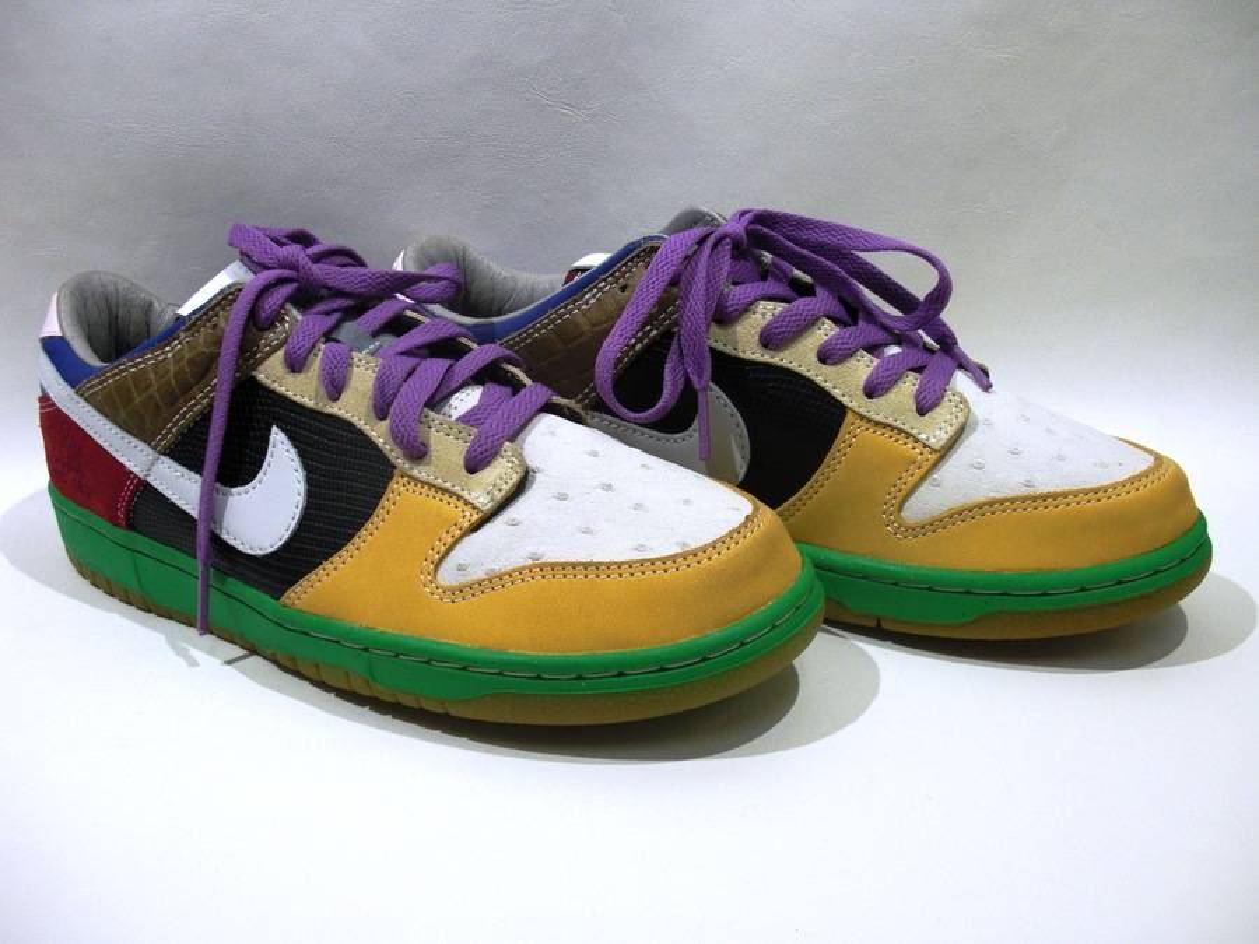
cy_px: 472
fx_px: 1309
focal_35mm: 36
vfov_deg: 39.7
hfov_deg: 51.4
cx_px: 630
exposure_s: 1/125
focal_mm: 6.3
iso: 100
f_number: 2.8
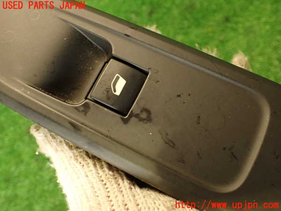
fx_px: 244
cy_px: 106
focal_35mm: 30
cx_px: 140
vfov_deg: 46.8
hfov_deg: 60.0
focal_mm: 5.4
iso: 400
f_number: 2.3
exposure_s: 1/30
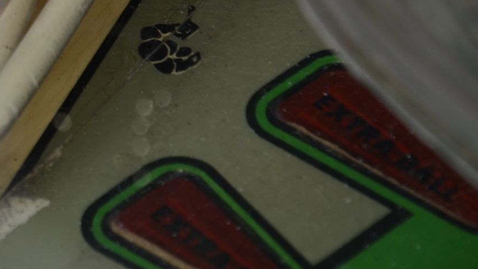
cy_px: -179
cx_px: -202
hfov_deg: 4.5
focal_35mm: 480
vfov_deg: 2.5
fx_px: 6078
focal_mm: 105
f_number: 6.3
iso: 160
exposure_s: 1/100
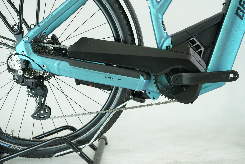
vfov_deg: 29.2
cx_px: 122
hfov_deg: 42.7
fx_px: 313
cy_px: 82
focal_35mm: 46
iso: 1600
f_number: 5.6
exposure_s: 1/200
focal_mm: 46
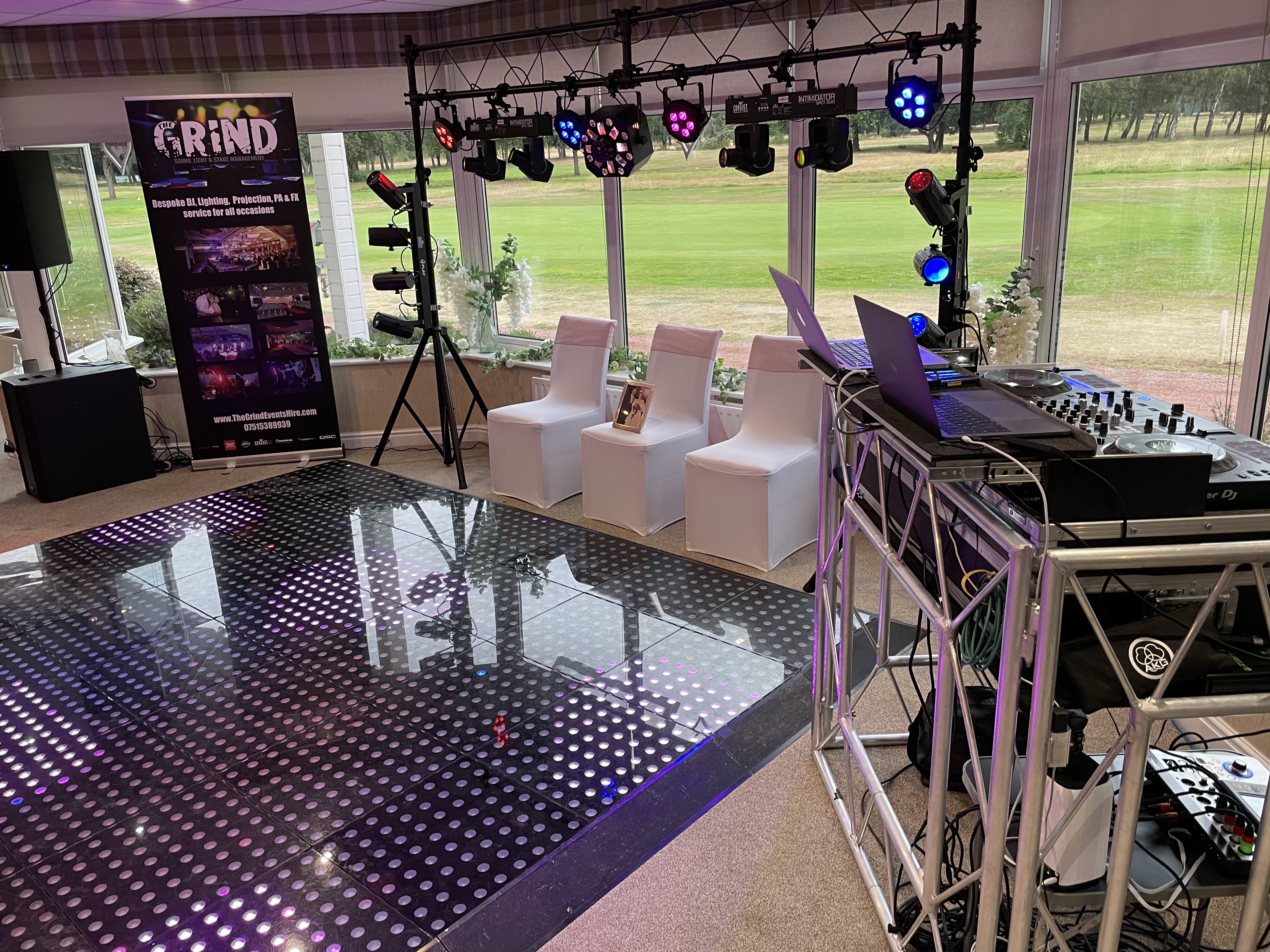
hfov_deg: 65.3
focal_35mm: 27
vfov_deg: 51.3
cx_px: 625
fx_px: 991
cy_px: 466
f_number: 1.6
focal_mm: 4.2
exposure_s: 1/58
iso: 100
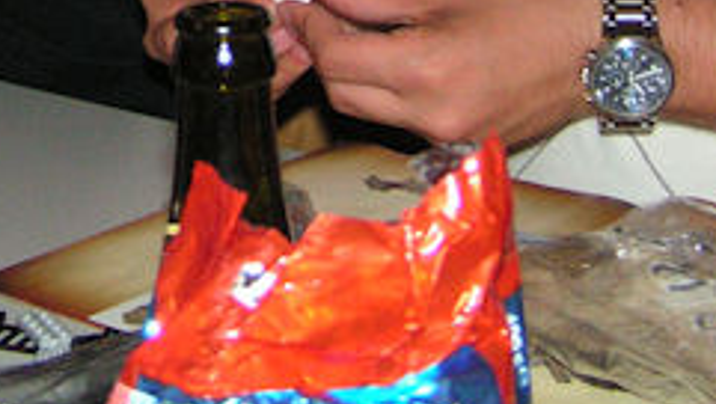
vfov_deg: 9.9
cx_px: 157
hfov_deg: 18.2
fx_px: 2223
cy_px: -316
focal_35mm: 117
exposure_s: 1/40
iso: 200
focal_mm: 6.3
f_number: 2.8
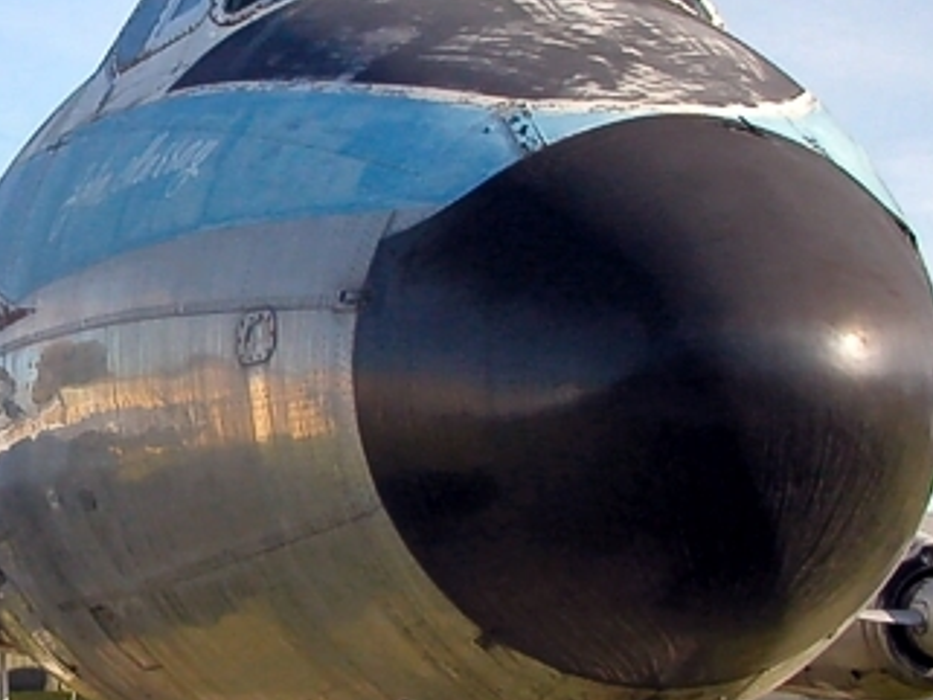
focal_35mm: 74
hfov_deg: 25.3
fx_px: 1995
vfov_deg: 19.9
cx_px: 57
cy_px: 408
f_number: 4.5
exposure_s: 1/357
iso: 100
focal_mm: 5.6
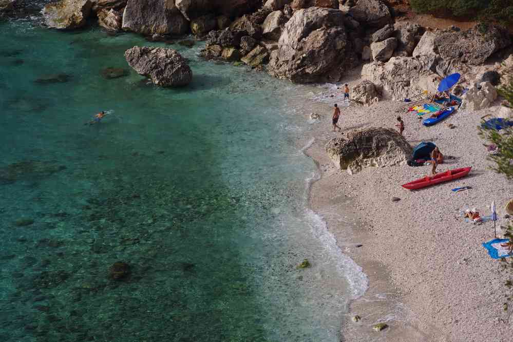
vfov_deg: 8.5
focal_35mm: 162
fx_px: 2308
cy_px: 171
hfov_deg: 12.7
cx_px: 256
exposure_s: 1/160
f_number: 11
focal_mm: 107.5
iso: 200
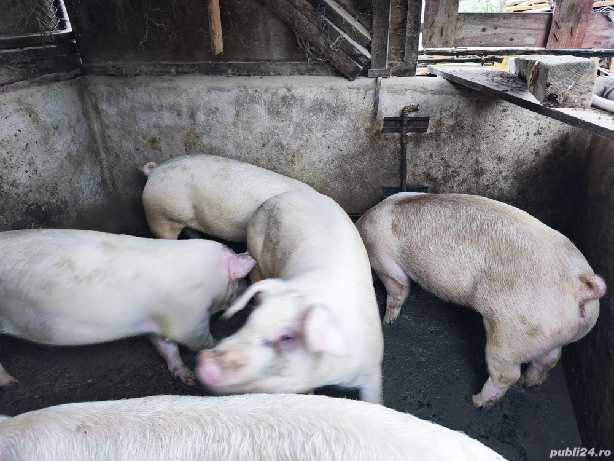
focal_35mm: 23
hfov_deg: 73.9
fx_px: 408
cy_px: 230
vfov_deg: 58.9
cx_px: 307
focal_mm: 6.18
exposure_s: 1/50
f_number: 1.65
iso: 400
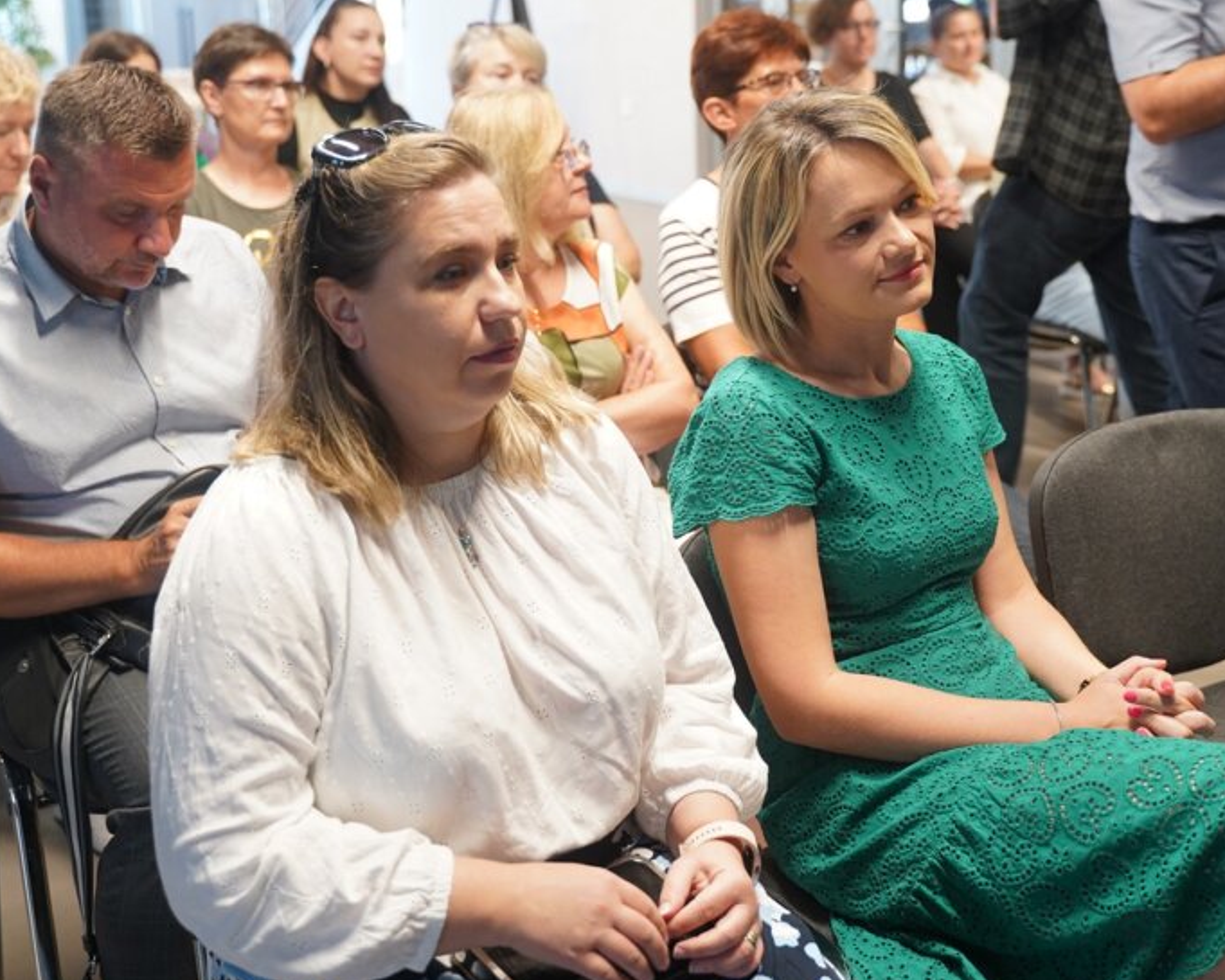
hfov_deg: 38.7
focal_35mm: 48
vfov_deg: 31.4
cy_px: 382
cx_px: 685
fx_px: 1741
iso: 1250
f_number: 2.8
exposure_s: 1/160
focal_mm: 34
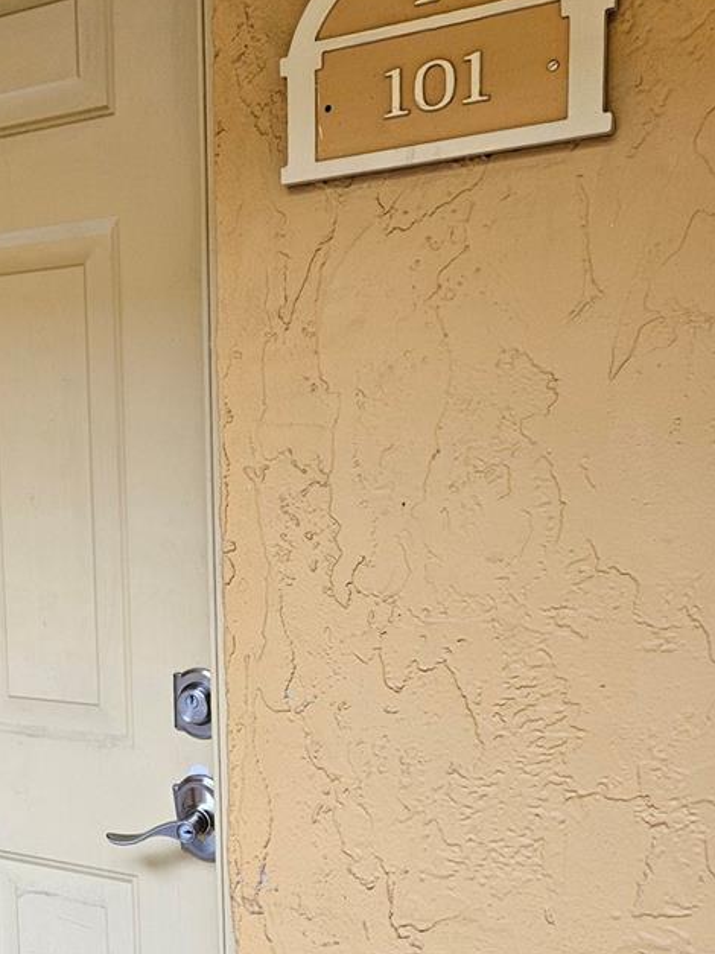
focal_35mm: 44
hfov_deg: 31.5
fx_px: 1212
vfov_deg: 42.6
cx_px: 87
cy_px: 604
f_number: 1.8
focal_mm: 5.4
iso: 64
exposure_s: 1/120
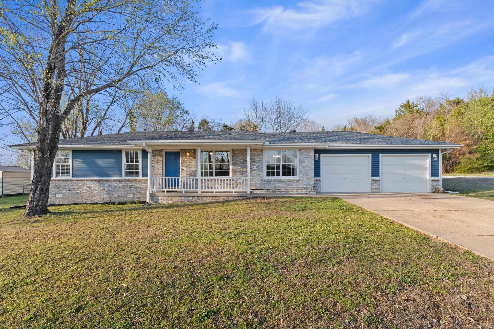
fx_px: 251
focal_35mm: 18
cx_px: 247
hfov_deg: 89.1
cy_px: 164
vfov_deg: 66.5
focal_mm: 12.2
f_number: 9
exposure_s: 1/50
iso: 200
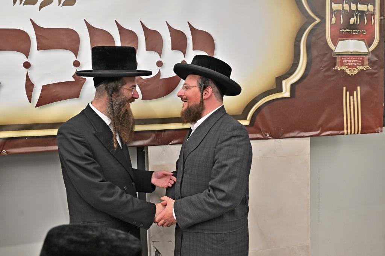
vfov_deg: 39.4
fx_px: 358
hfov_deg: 56.5
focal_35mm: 34
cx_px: 192
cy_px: 128
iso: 1250
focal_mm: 33.5
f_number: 4
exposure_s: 1/160
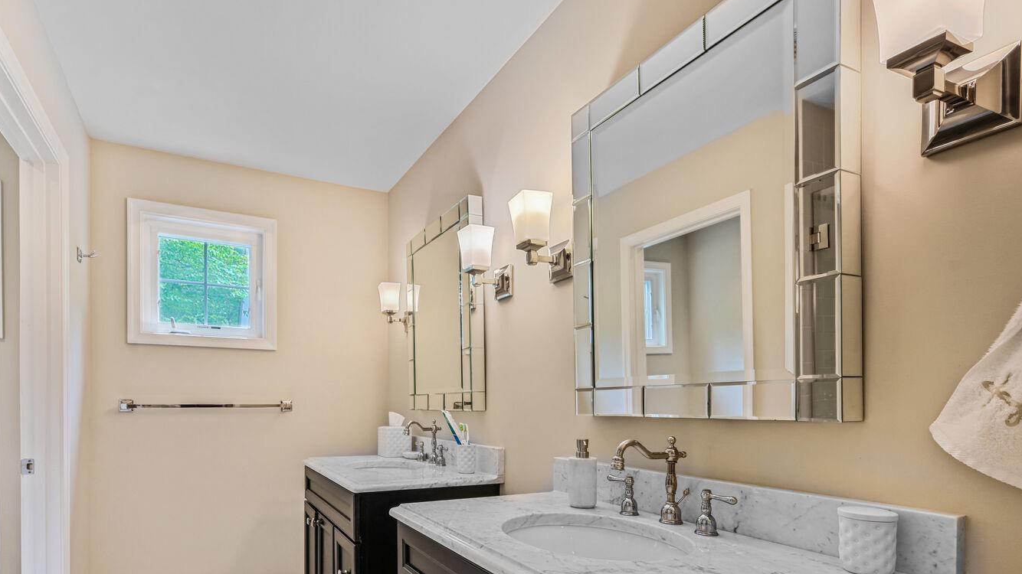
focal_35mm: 19
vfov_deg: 57.1
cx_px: 438
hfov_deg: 89.0
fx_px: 515
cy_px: 380
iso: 200
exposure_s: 1/13
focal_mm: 14
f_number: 9
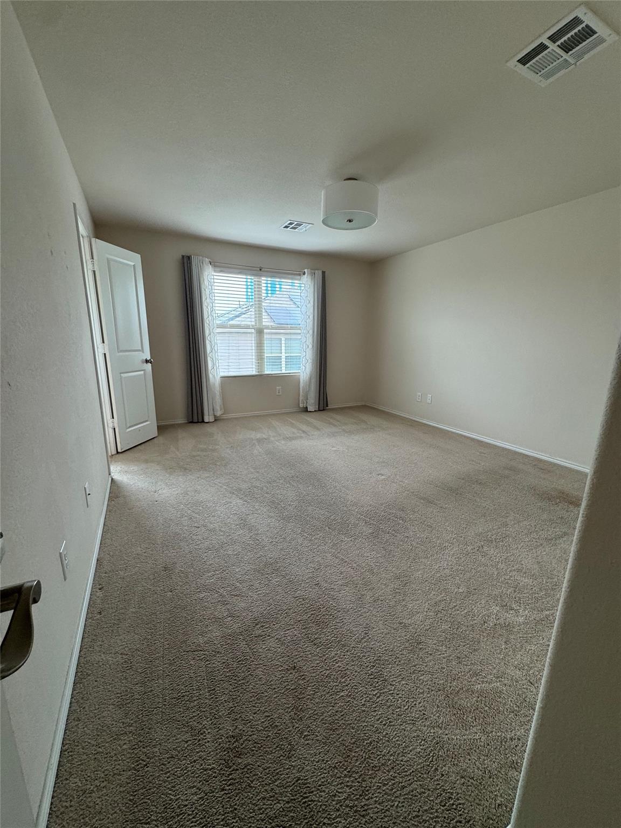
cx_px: 310
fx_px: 335
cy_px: 414
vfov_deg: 102.1
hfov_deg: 85.7
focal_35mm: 14
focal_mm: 2.22
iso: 160
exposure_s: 1/120
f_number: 2.2
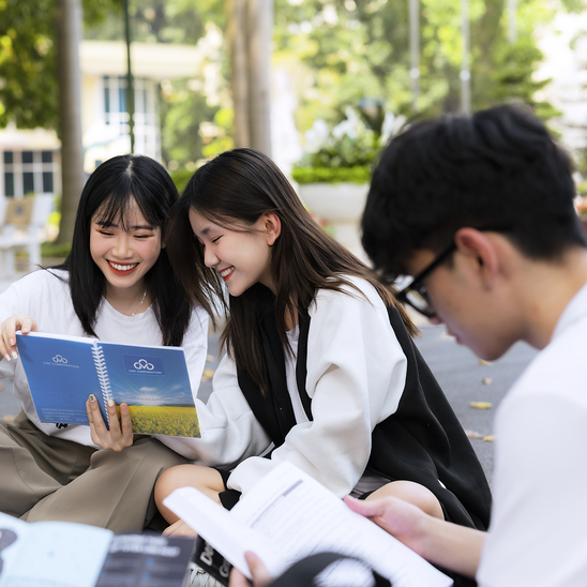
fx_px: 1228
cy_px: 294
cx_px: 178
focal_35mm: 64
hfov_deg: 26.7
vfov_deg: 26.9
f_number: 2.8
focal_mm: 50
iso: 50
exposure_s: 1/320
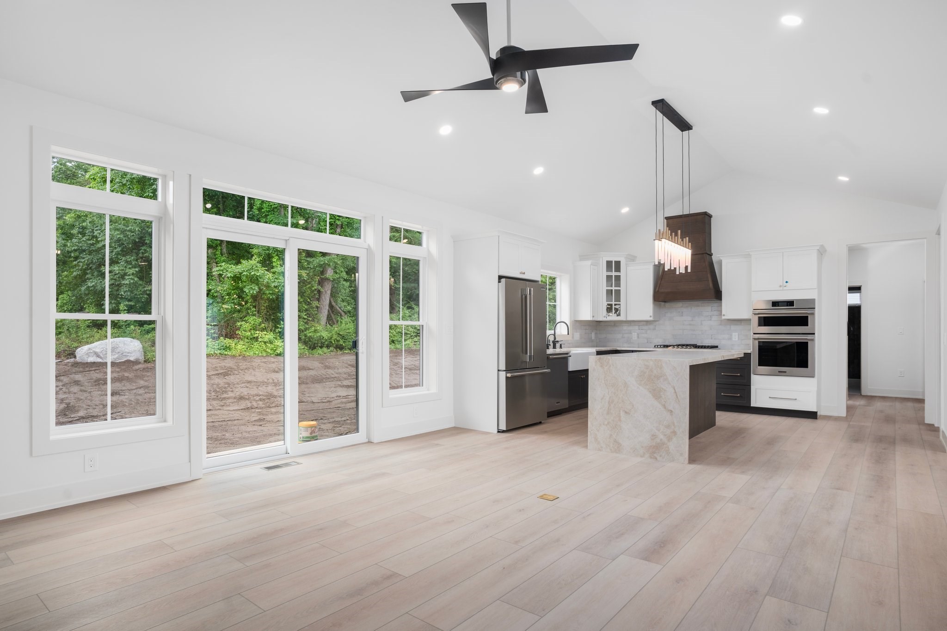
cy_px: 316
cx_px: 474
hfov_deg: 84.0
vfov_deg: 61.9
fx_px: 526
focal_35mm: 20
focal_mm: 20
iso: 640
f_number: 7.1
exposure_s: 1/200
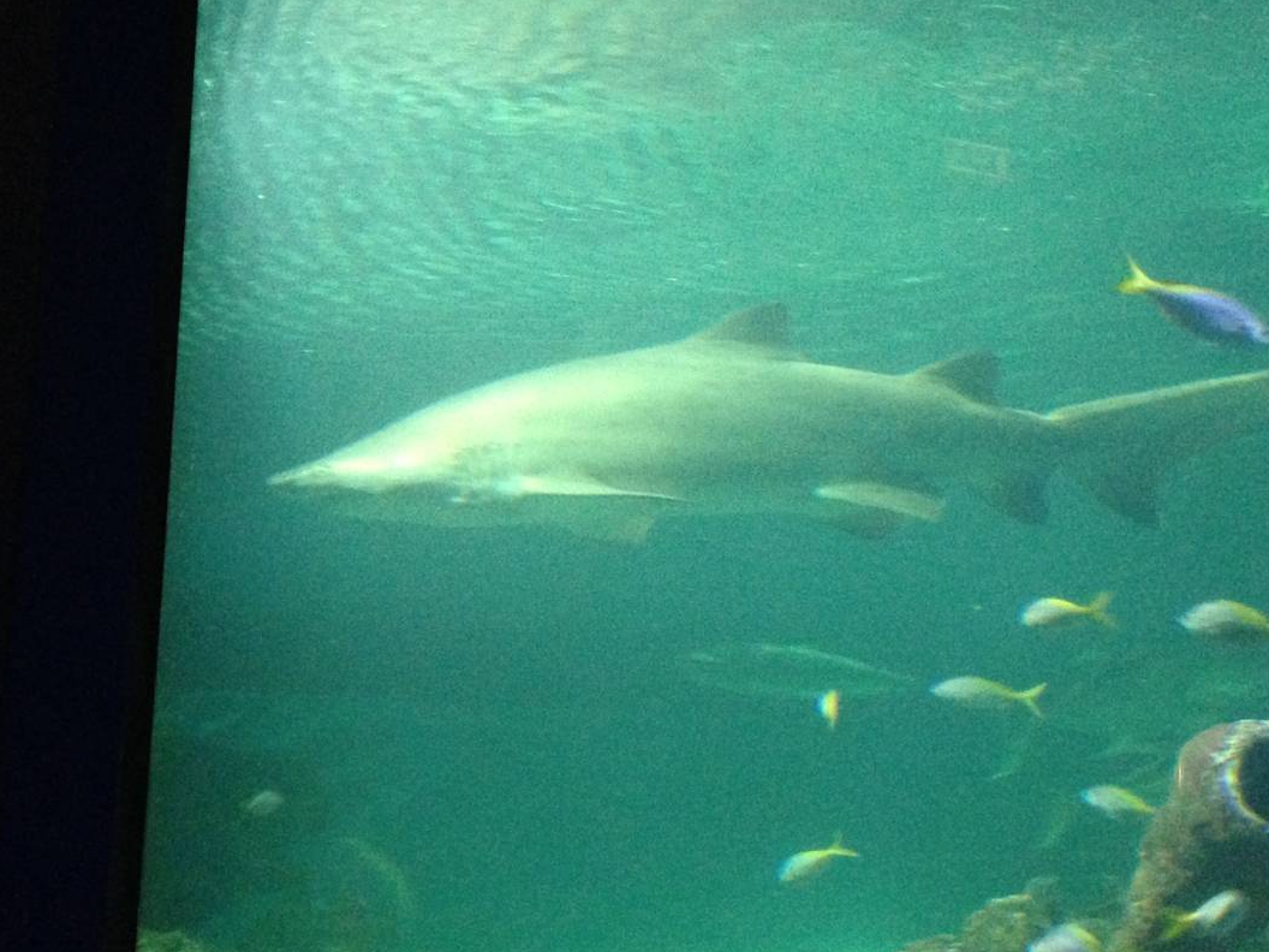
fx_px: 1833
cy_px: 428
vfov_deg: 29.1
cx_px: 608
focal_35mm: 50
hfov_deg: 38.2
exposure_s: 1/15
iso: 500
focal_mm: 4.12
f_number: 2.4
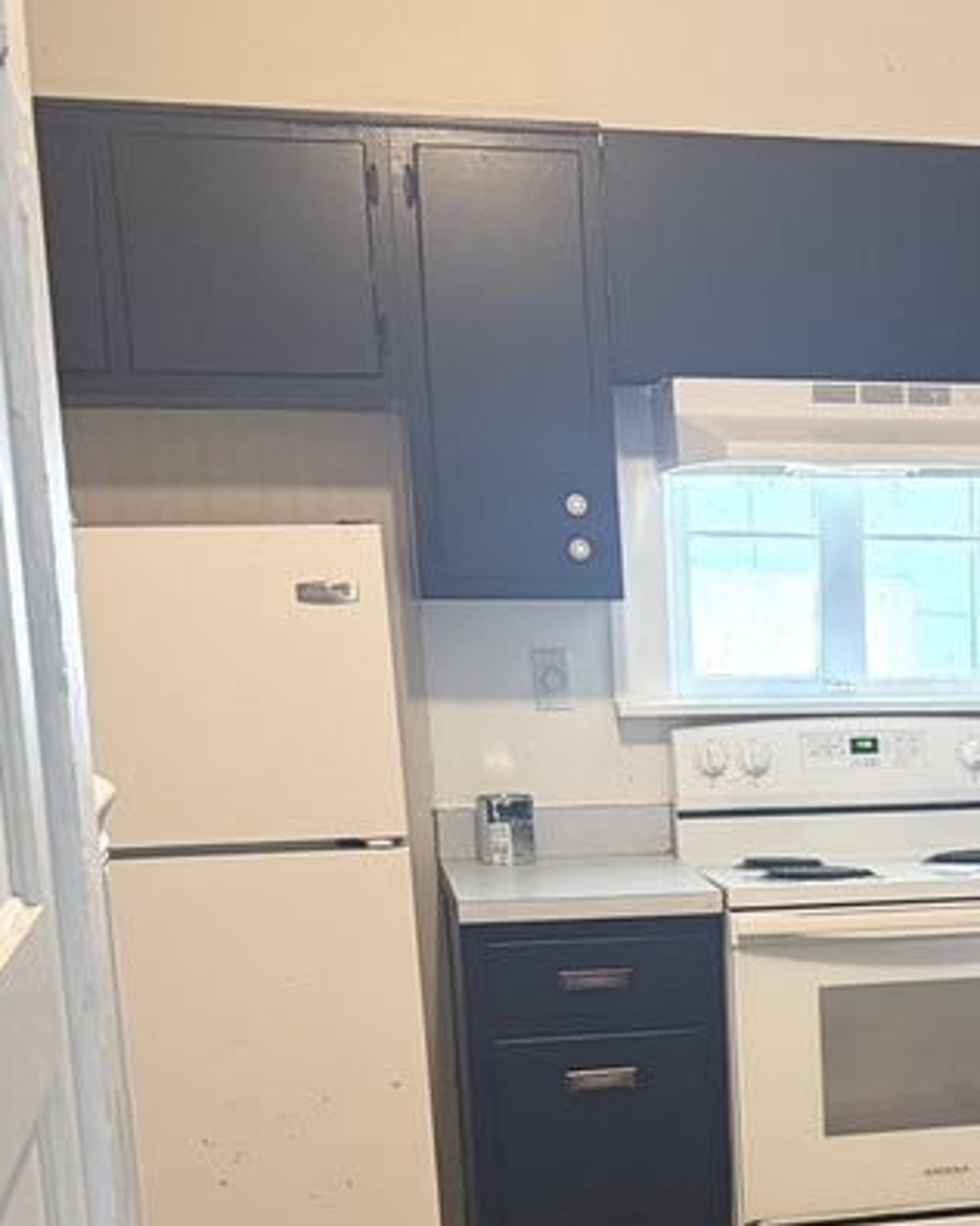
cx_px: 1070
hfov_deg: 22.5
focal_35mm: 64
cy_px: 1102
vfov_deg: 28.4
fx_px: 2320
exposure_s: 1/60
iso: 640
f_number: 1.78
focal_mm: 6.76
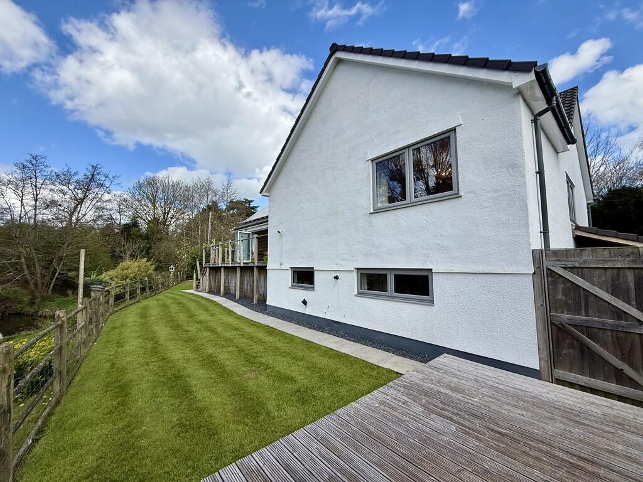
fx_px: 260
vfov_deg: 85.7
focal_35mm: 14
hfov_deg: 102.1
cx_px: 322
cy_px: 241
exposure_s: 1/1211
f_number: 2.2
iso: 50
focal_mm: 2.22
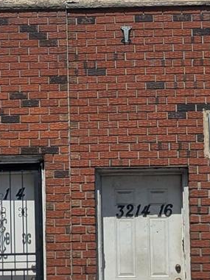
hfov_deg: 7.7
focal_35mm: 194
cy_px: -66
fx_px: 1569
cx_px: 85
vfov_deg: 10.0
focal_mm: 6.81
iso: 41
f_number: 1.85
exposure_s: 1/4000
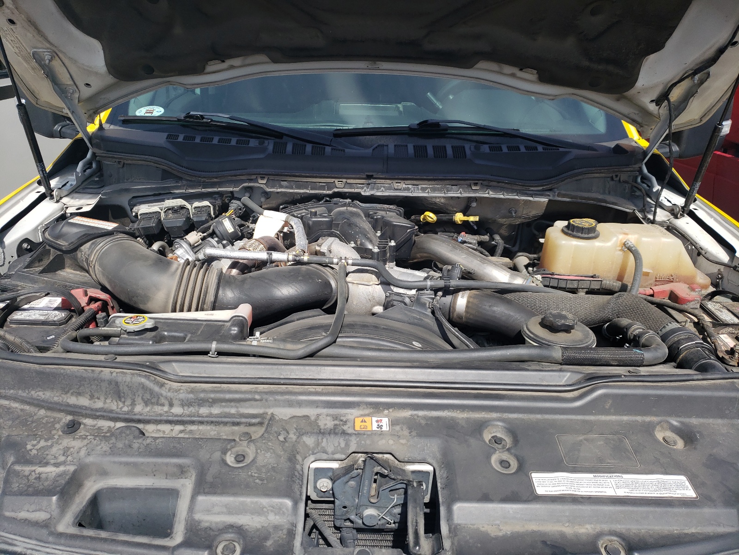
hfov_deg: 67.3
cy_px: 278
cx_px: 370
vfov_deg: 53.1
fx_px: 555
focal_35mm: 26
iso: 50
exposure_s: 1/2000
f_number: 1.5
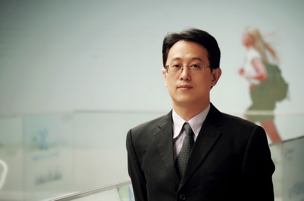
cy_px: 100
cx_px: 152
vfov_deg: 7.9
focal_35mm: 172
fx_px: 1449
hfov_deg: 12.0
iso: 400
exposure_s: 1/200
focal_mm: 115
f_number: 4.5
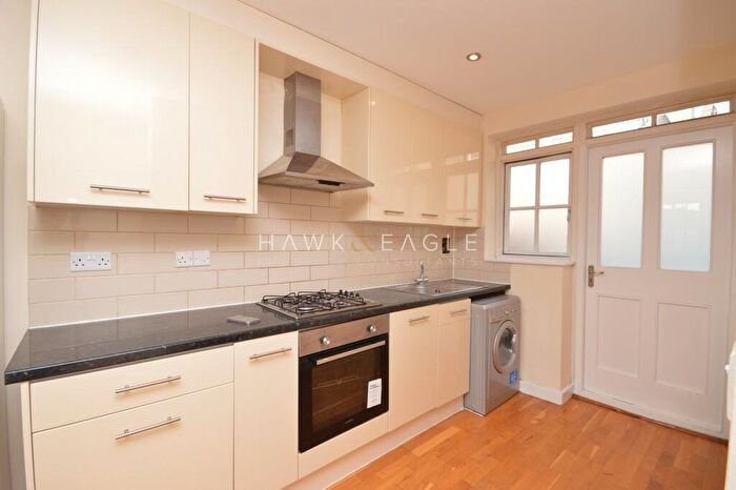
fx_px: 307
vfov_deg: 77.3
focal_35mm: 15
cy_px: 245
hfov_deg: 100.4
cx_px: 368
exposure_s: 1/60
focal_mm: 10
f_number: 8
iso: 320
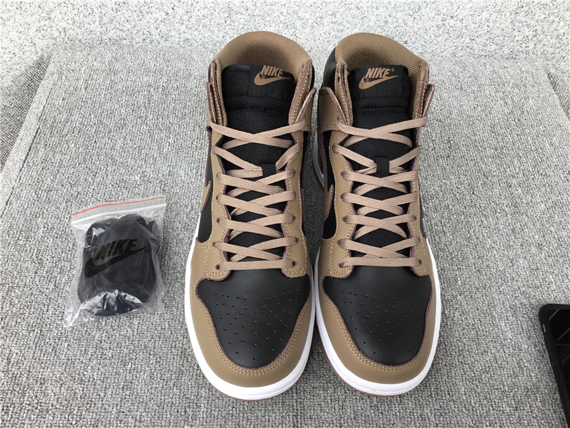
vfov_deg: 45.4
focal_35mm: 31
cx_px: 285
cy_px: 214
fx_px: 510
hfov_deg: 58.4
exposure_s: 1/122
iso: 25
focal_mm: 3.3
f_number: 2.4
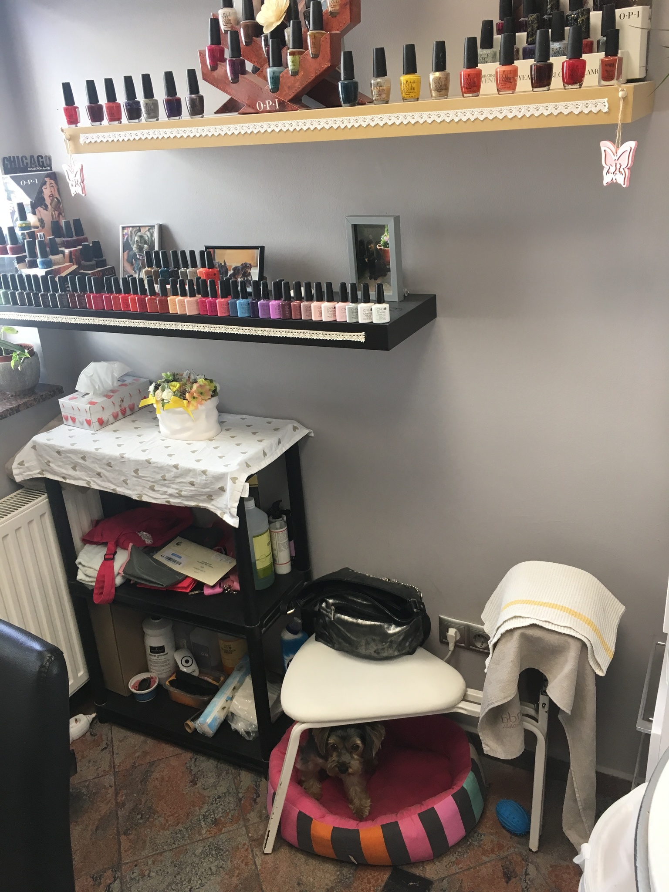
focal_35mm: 29
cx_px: 334
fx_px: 747
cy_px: 446
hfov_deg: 48.2
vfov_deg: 61.7
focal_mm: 4.15
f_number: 2.2
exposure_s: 1/33
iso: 40
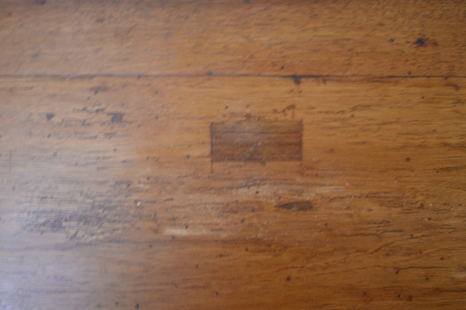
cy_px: 155
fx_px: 647
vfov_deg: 27.0
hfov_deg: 39.6
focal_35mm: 50
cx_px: 233
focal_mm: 50
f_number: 2
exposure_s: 1/15
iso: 400
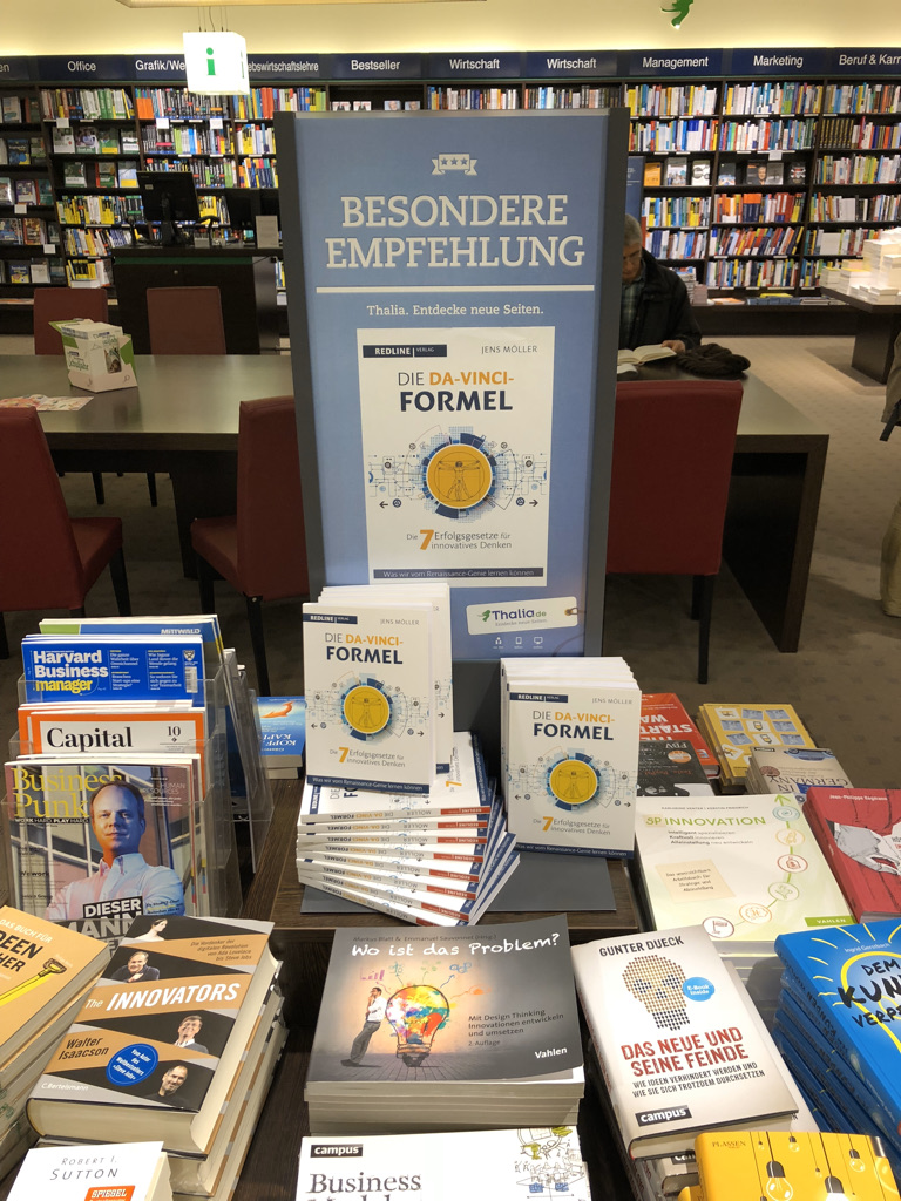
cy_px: 600
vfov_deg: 63.4
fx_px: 972
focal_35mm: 28
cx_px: 450
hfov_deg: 49.7
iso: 25
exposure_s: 1/33
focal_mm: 3.99
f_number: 1.8
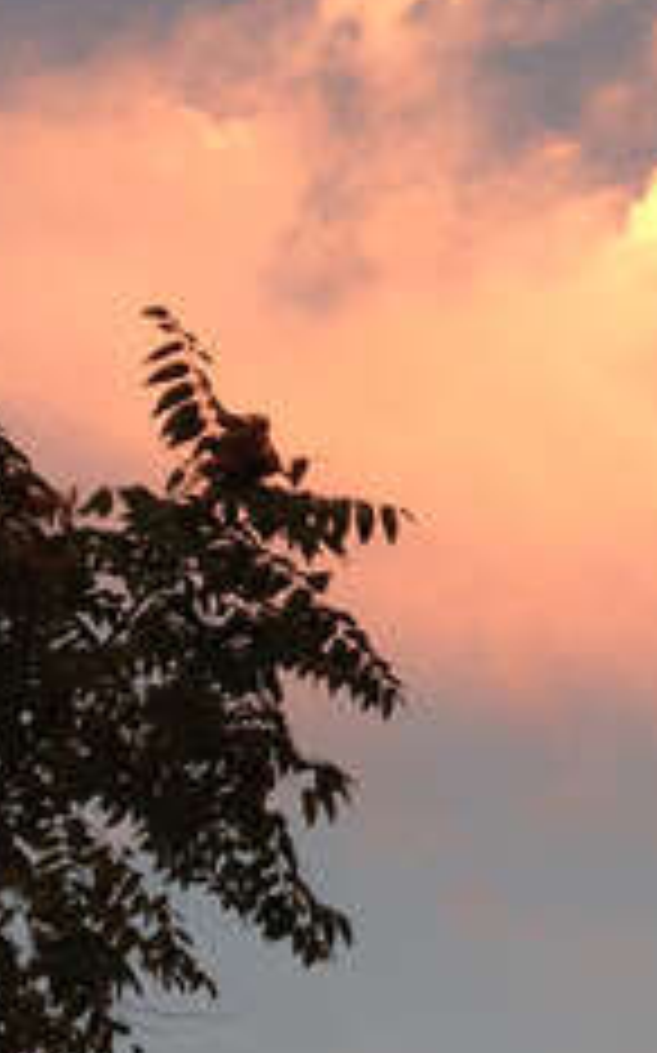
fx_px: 3643
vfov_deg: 16.4
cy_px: 616
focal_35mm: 127
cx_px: 850
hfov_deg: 10.1
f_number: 2.4
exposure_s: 1/60
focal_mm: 4.28
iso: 64
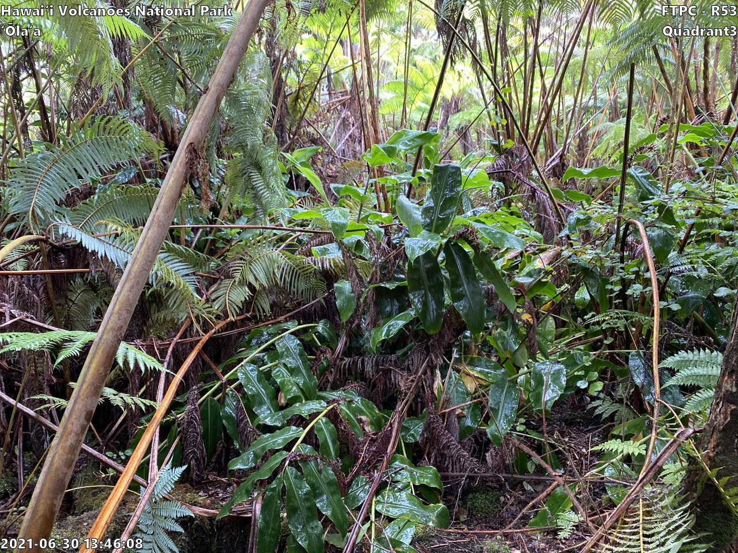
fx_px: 554
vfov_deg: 53.1
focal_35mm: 26
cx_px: 369
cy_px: 276
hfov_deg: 67.3
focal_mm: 4.25
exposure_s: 1/60
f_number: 1.8
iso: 160
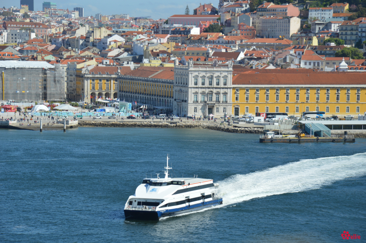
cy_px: 122
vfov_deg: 8.7
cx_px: 183
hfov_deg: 13.1
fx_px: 1600
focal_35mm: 158
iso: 100
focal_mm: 105
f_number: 8
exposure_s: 1/250
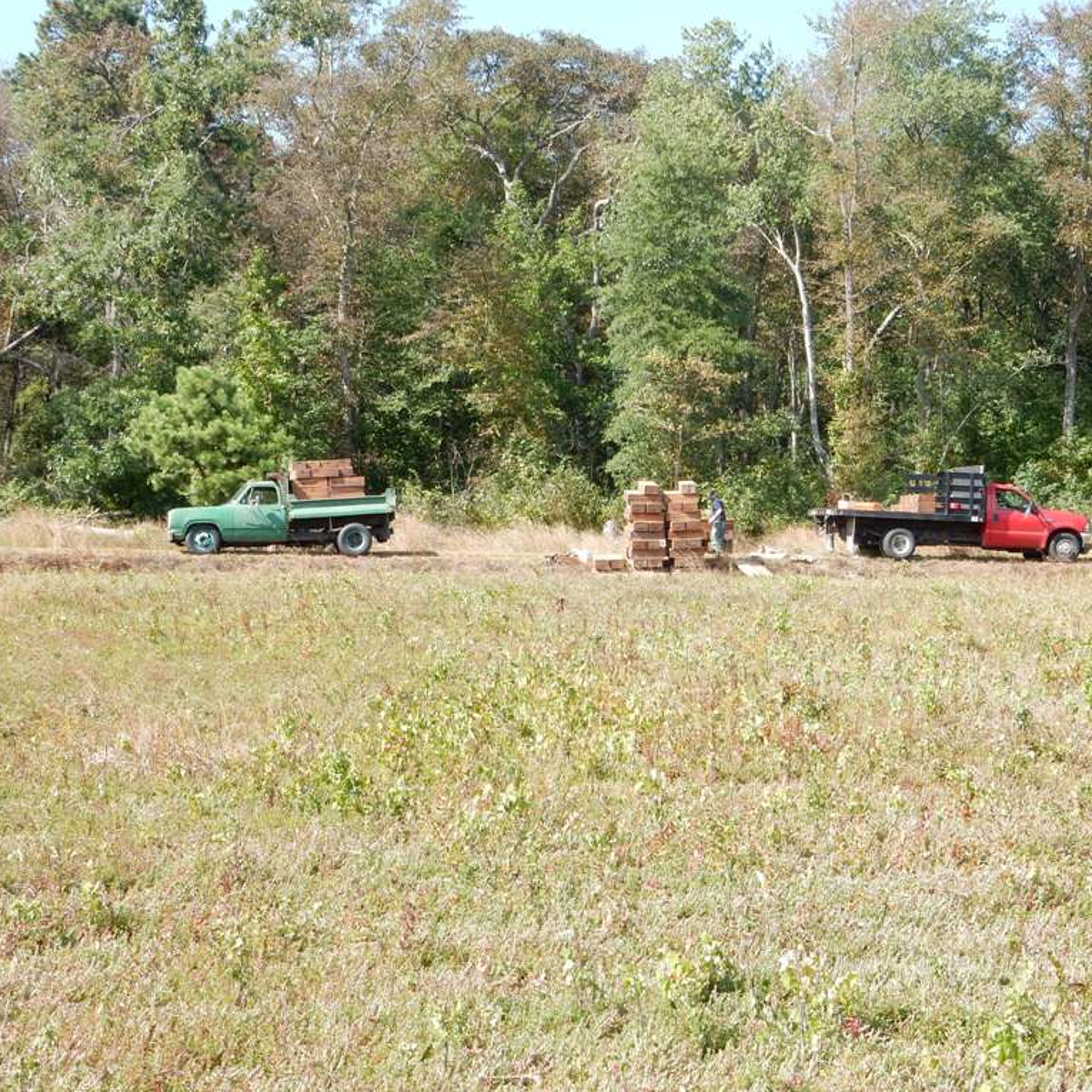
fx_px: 2534
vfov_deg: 24.3
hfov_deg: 24.3
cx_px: 612
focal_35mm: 71
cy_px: 545
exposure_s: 1/320
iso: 125
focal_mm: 10.7
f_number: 4.5
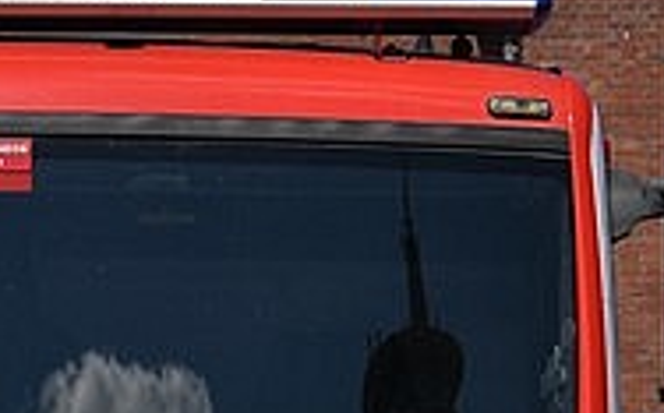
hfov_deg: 6.9
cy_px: 840
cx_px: -53
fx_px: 5477
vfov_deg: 4.3
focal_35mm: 303
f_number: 11
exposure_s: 1/500
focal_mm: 62
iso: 200
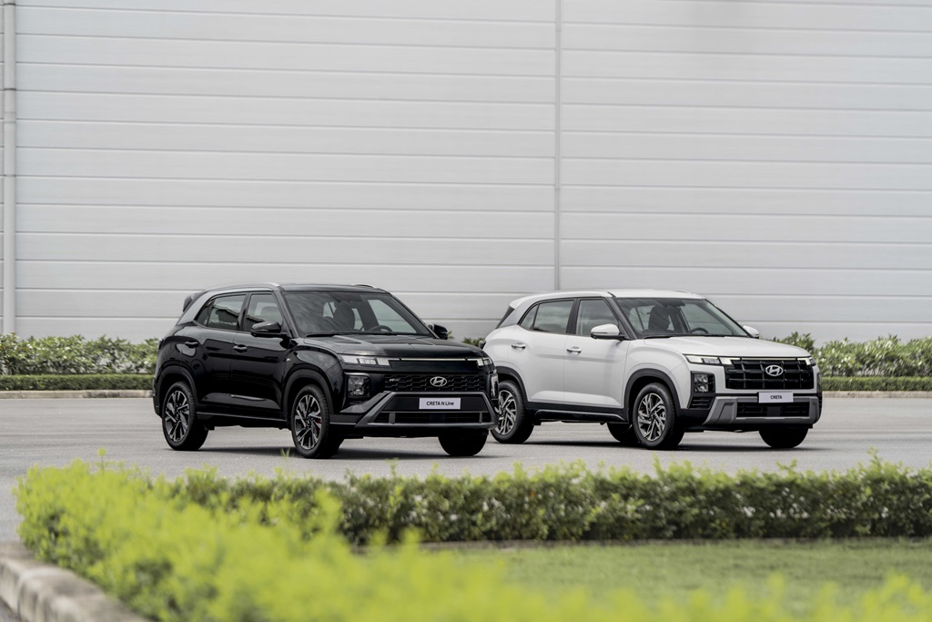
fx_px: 3314
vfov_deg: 10.7
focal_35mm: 128
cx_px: 466
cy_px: 311
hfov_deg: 16.0
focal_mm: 128
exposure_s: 1/800
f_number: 3.2
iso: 100
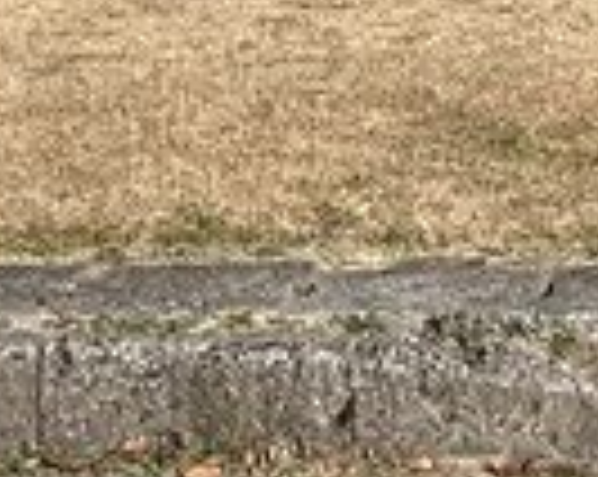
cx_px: 310
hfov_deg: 10.1
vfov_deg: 7.4
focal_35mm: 191
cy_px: -770
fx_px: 3375
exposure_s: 1/4115
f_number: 1.5
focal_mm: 5.7
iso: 50
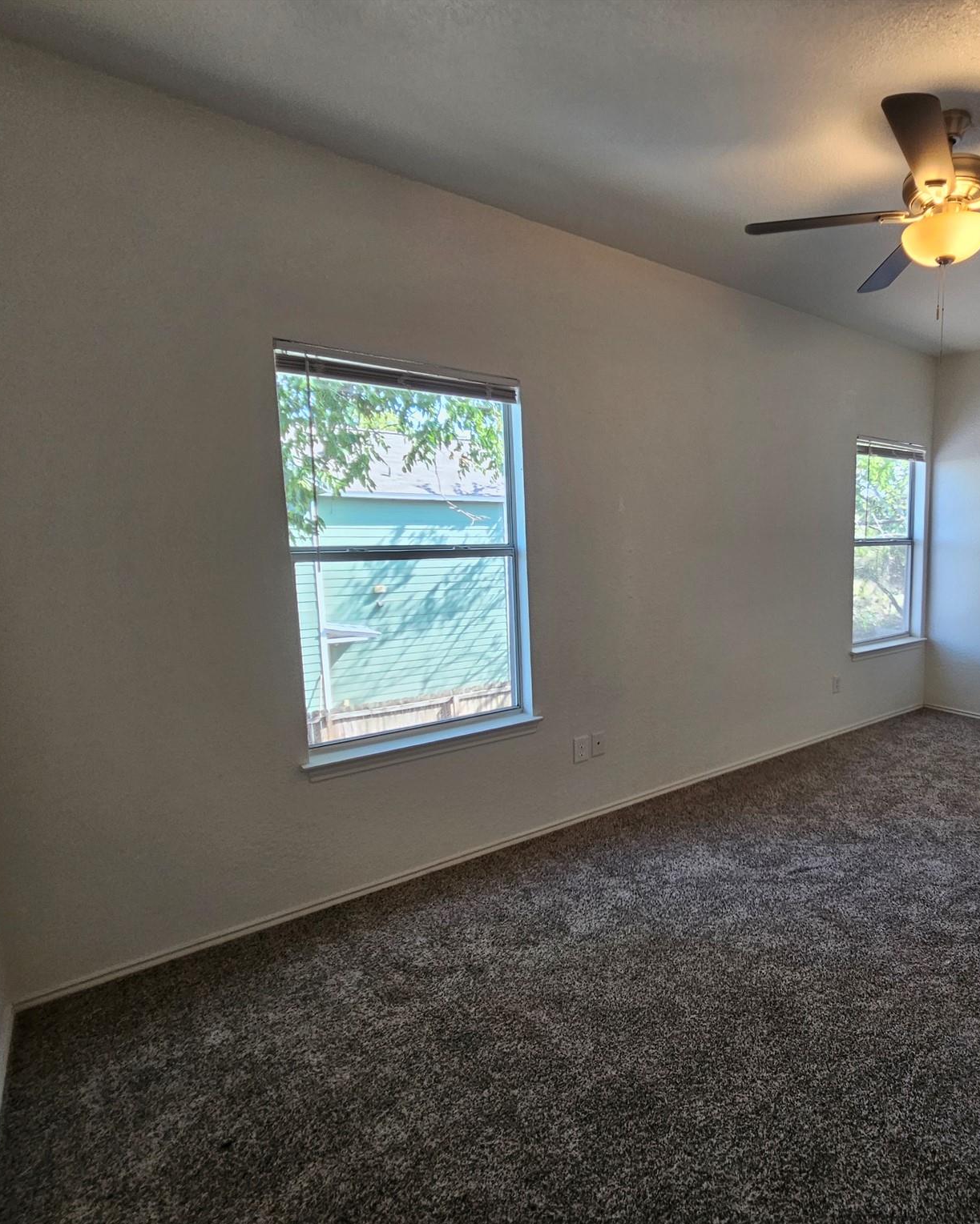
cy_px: 613
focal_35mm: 17
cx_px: 722
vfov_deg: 89.6
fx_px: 616
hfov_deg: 72.2
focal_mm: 2.2
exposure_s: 1/77.4
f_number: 2.2
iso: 125
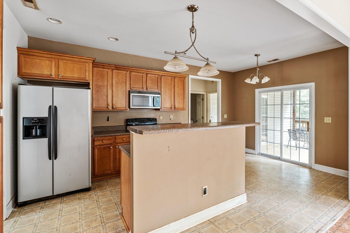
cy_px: 109
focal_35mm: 19
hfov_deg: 88.1
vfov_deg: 65.7
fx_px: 180
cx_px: 186
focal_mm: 16.5
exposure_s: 1/1.25
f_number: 9
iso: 250
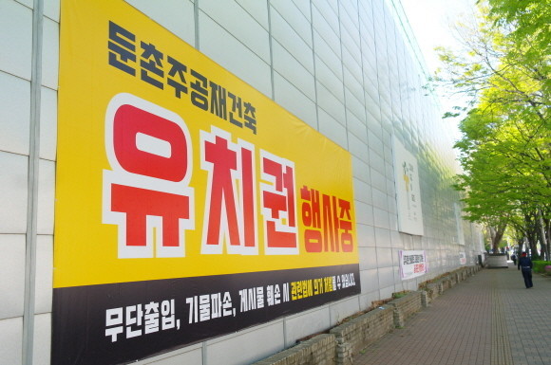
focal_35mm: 30
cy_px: 182
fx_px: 459
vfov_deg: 43.5
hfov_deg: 62.0
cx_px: 276
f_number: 4.5
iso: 200
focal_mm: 20
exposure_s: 1/100
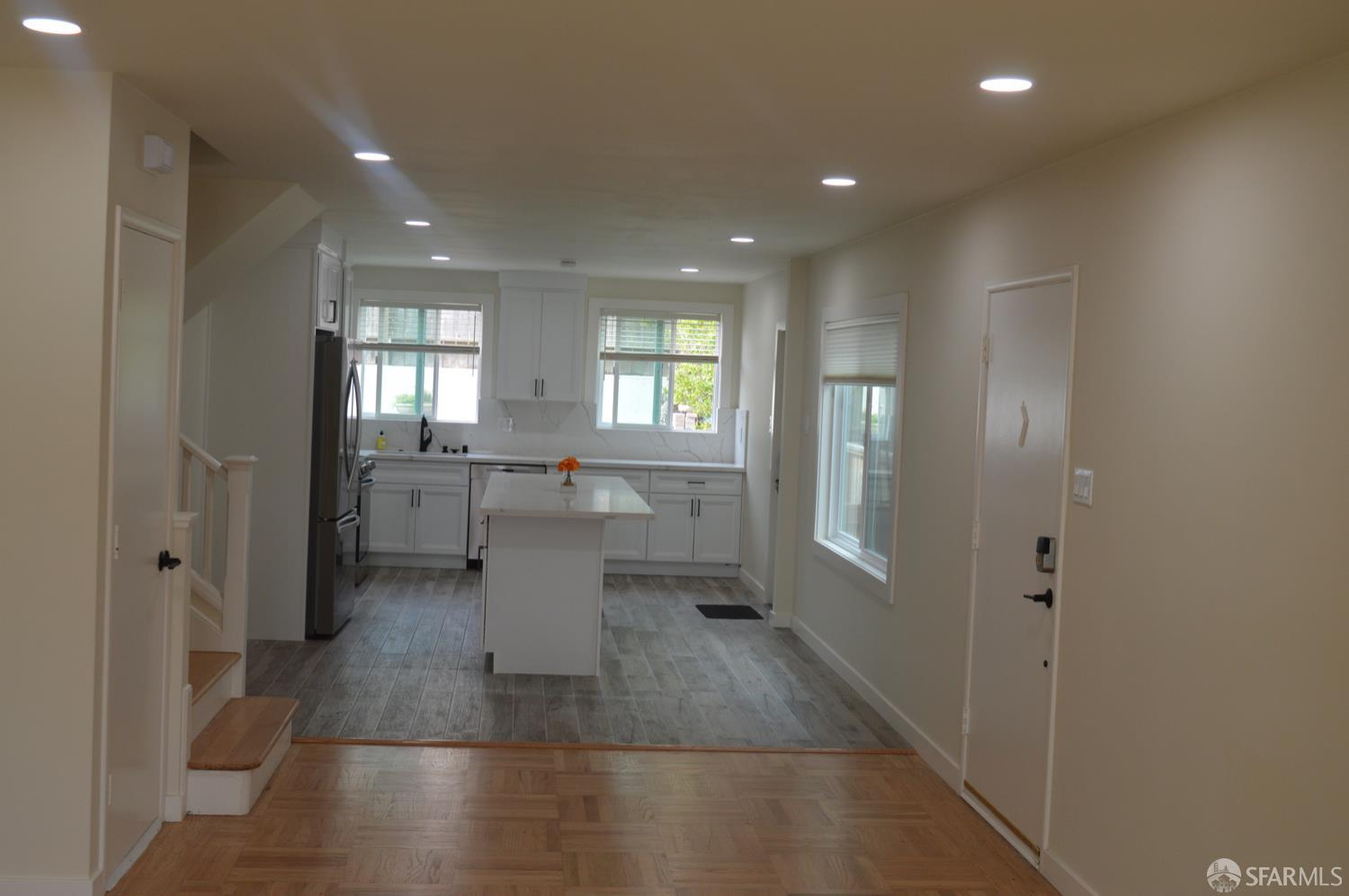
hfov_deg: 48.0
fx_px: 1516
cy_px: 448
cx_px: 674
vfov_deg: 32.9
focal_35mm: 40
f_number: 6.3
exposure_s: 1/60
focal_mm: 27
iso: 400
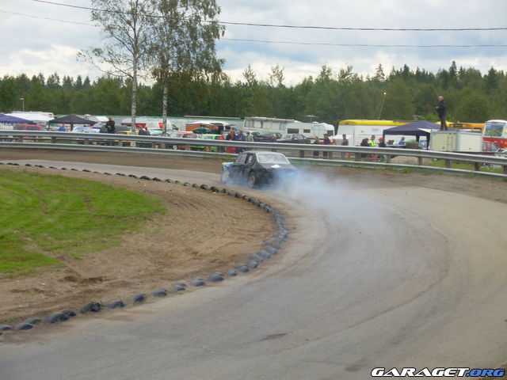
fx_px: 1406
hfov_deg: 20.4
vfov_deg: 15.4
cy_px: 190
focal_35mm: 96
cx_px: 254
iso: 50
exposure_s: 1/228
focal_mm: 15.9
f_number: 3.9
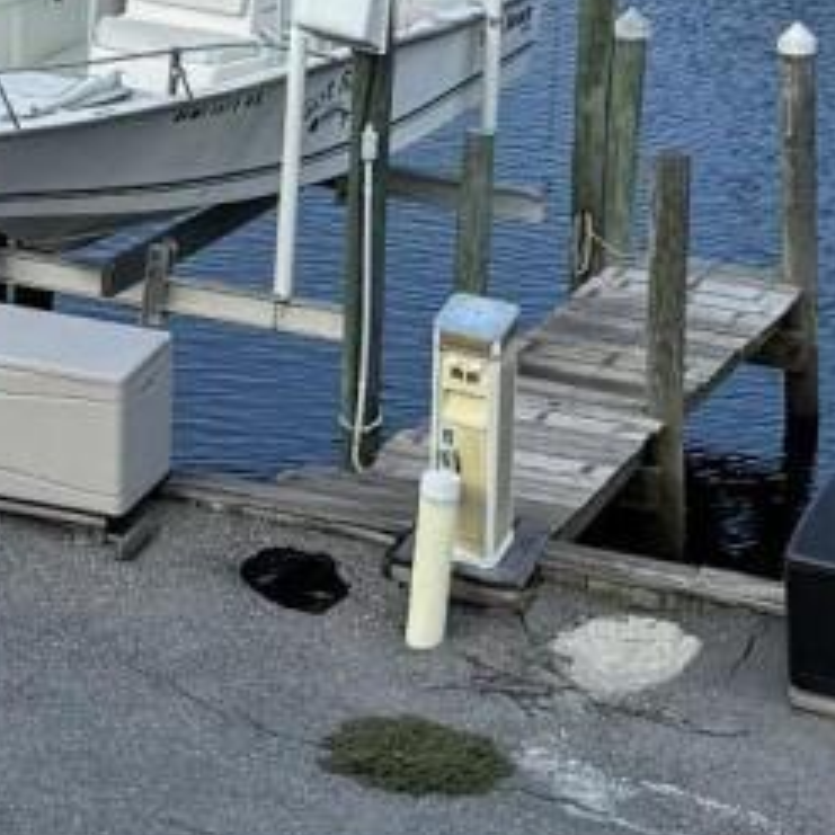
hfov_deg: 10.1
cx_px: 162
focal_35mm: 172
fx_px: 4694
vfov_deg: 9.7
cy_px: -656
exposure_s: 1/2604
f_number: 1.78
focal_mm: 6.76
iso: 80
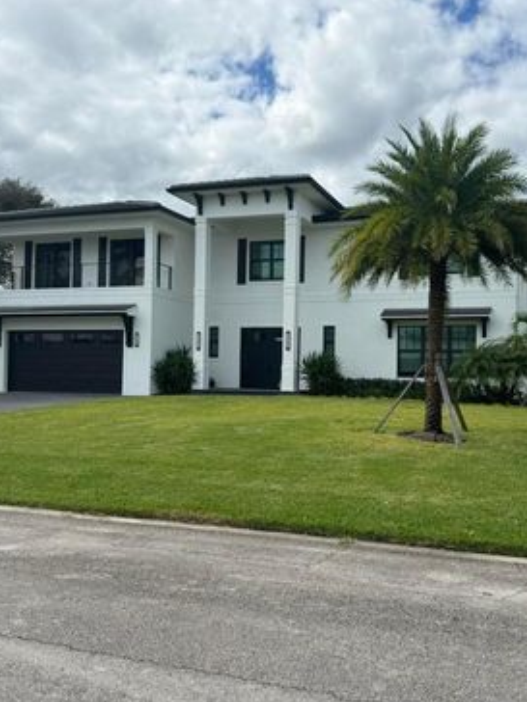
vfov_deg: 55.4
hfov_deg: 42.7
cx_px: 315
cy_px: 356
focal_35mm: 33
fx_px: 670
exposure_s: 1/4049
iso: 80
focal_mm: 6.76
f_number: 1.78
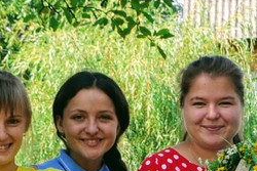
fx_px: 1643
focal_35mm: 230
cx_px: 262
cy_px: 279
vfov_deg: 5.9
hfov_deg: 8.9
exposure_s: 1/125
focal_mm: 24
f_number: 5.6
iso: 100
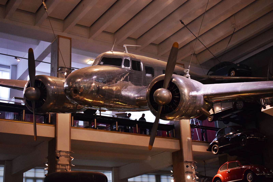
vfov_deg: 25.8
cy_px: 91
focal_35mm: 52
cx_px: 136
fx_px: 398
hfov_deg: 37.8
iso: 3200
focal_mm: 35
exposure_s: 1/60
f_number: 4.5
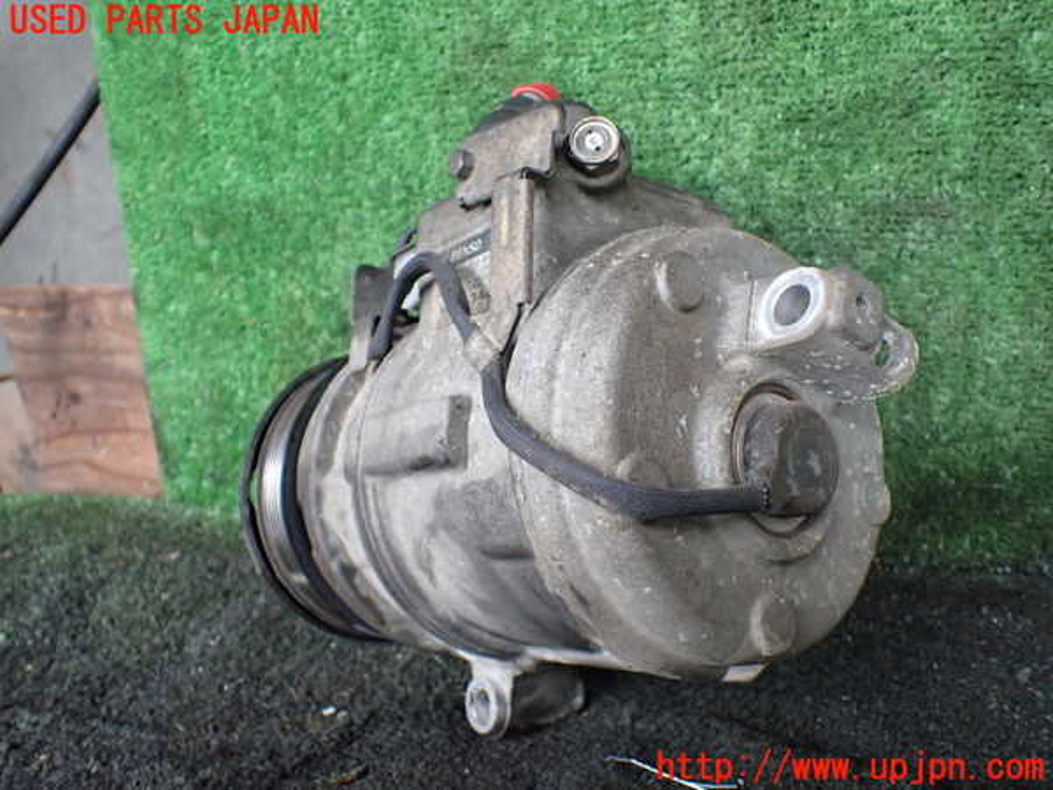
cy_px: 395
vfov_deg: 46.8
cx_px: 526
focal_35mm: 30
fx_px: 913
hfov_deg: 60.0
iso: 500
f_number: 2.3
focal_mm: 5.4
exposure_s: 1/125
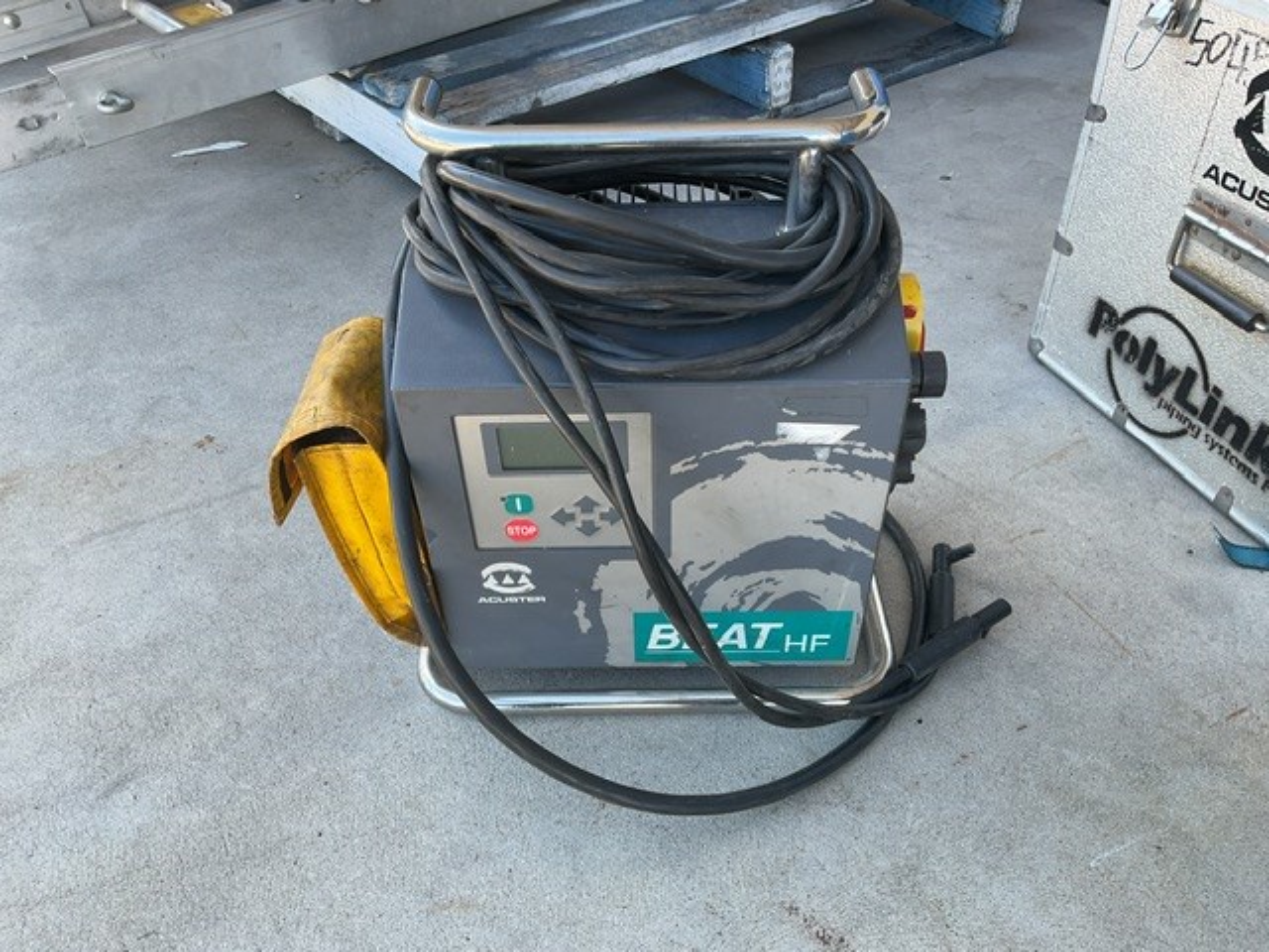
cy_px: 476
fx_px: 1063
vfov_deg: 48.2
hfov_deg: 61.7
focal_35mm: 29
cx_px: 634
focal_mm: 3
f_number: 1.8
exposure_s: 1/114
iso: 16
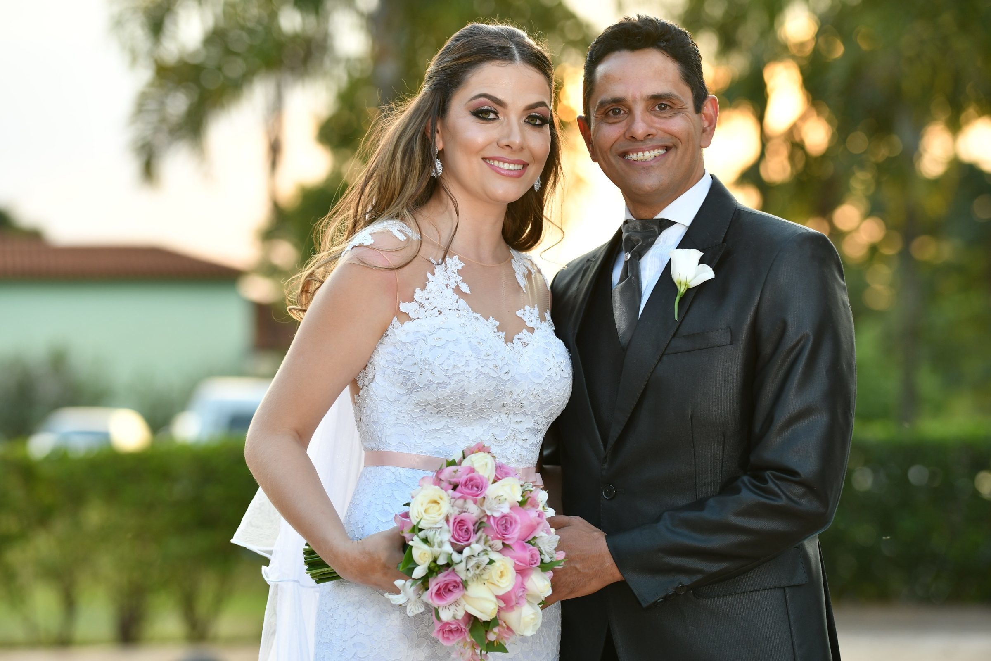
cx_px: 496
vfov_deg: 10.2
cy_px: 330
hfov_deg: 15.2
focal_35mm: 135
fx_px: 3716
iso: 200
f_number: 2.5
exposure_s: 1/250
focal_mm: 90
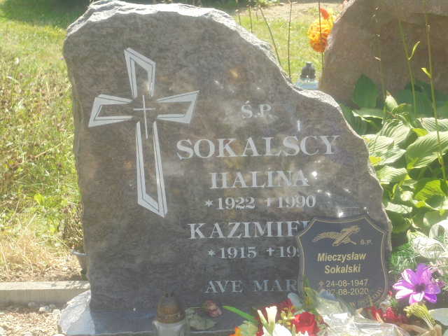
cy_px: 168
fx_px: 945
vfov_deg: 20.2
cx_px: 224
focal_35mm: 73
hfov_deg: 26.7
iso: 100
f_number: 6.1
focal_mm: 13.1
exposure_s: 1/125
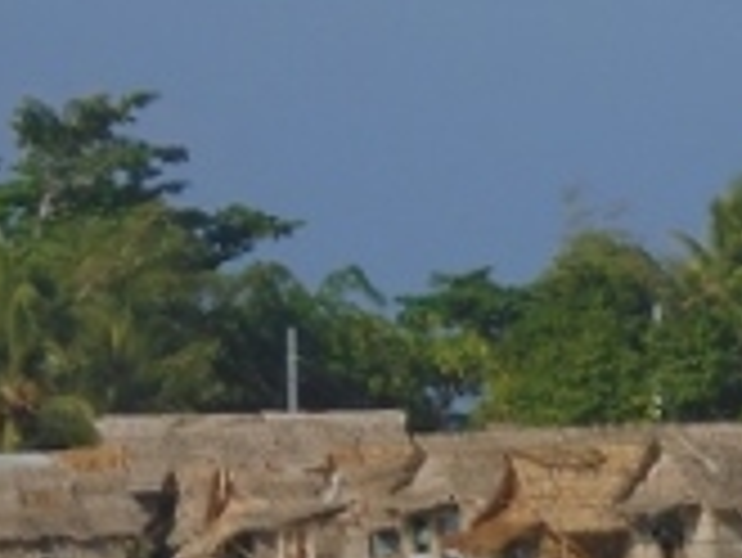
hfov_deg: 3.9
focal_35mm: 503
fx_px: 10790
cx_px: 603
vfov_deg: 3.0
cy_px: 526
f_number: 6.4
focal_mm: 23
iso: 100
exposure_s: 1/500
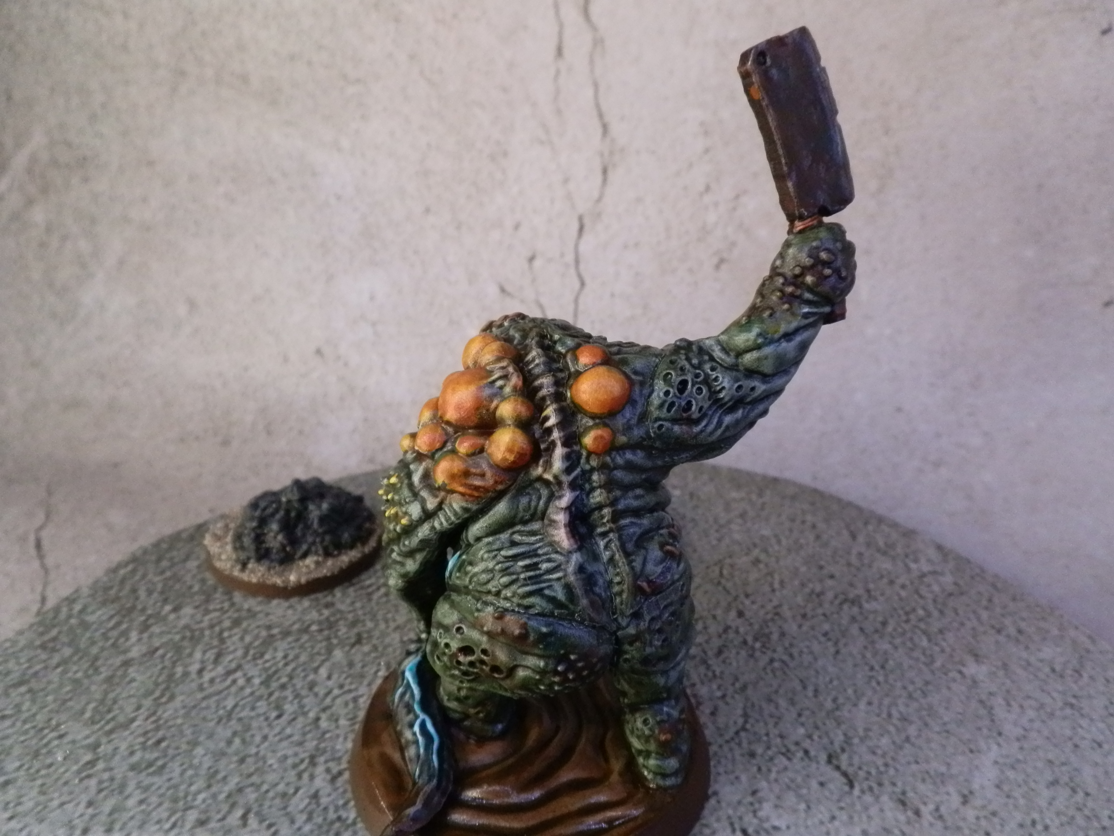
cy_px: 418
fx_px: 901
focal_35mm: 28
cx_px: 557
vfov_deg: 49.7
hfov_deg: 63.4
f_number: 3.1
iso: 400
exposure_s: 1/125
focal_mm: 5
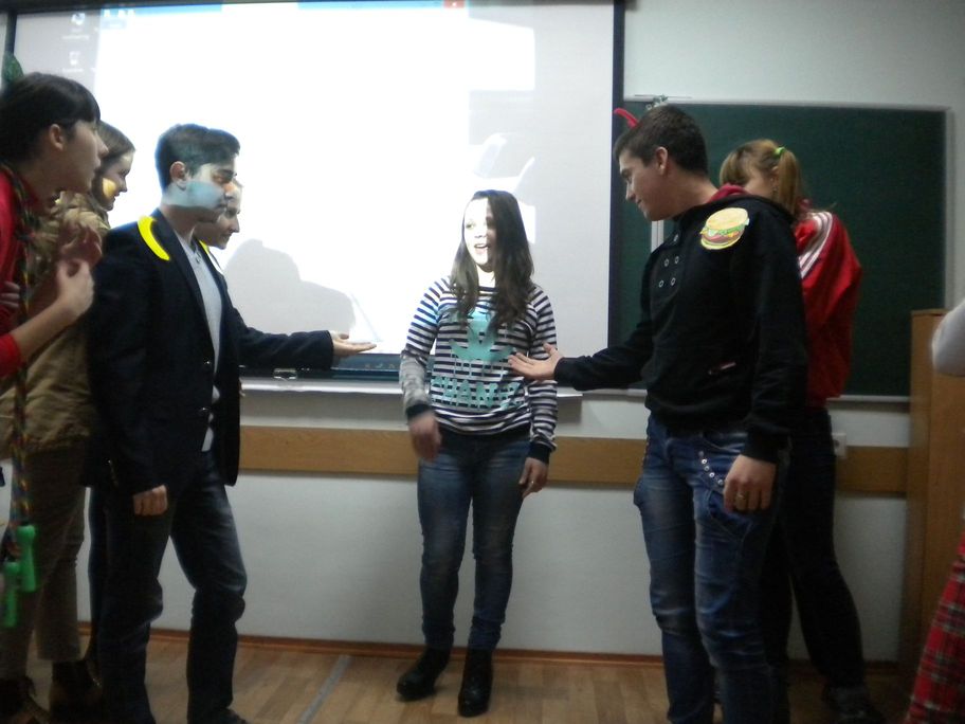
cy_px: 362
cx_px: 482
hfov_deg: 52.6
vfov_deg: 40.7
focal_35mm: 35
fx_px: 976
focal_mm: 6.3
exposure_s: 1/25.8
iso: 400
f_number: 3.1
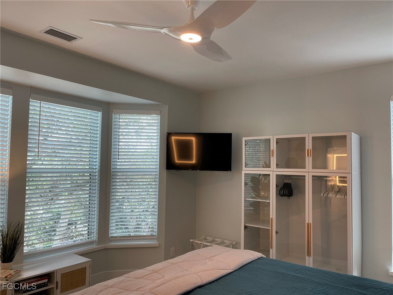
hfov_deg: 69.4
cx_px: 196
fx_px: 284
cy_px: 148
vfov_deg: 54.9
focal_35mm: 25
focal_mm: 5.1
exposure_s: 1/120
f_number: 1.6
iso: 100
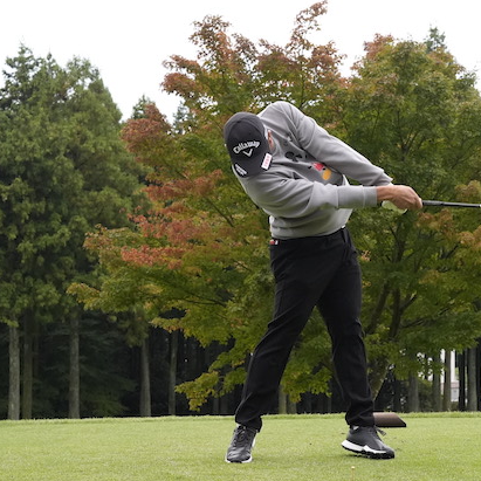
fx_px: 1305
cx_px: 317
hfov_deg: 20.8
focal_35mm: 83
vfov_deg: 20.9
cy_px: 224
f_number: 6.3
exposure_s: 1/1600
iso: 3200
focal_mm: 49
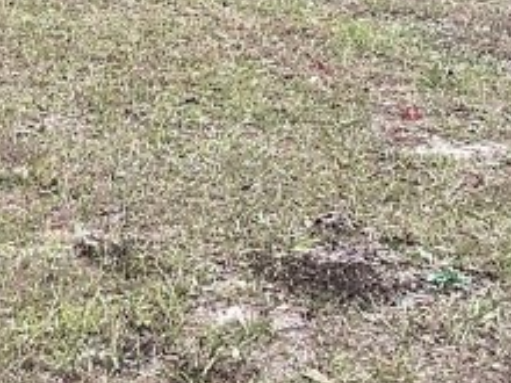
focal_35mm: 135
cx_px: 60
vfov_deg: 10.7
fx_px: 1993
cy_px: -158
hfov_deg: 14.5
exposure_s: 1/122
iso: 25
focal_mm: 3
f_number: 1.8
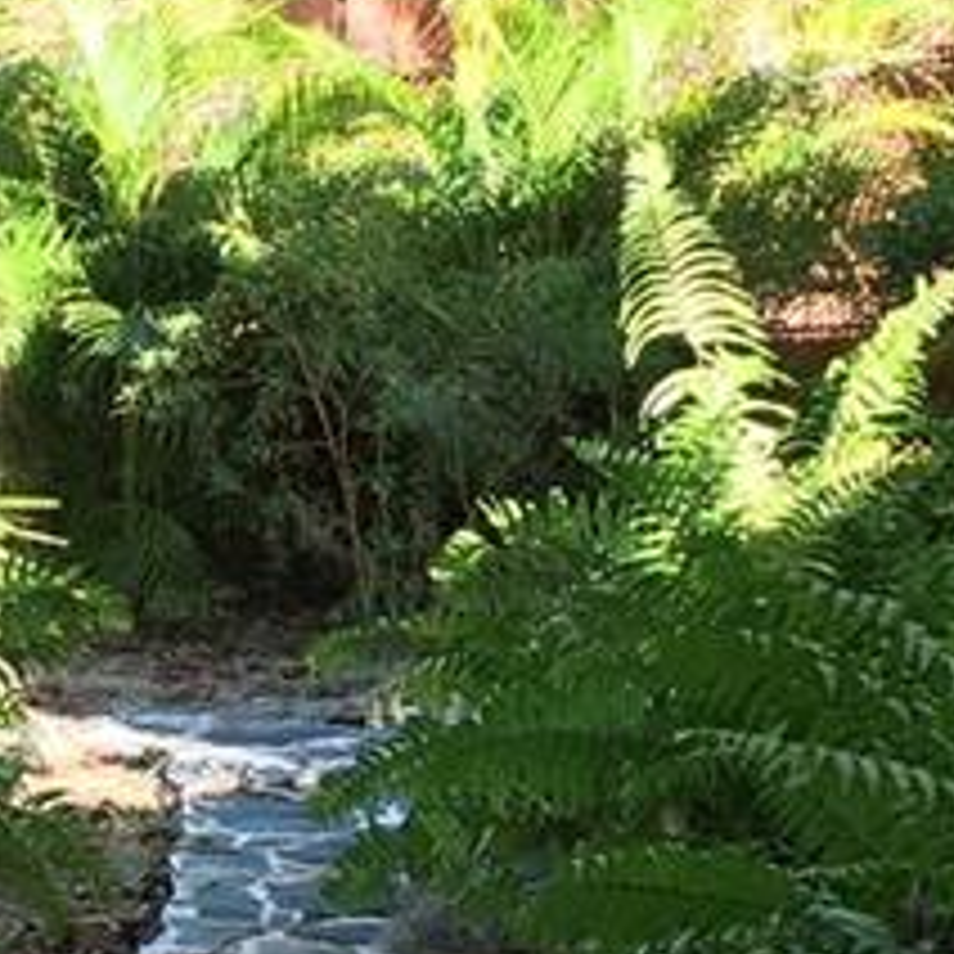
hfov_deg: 11.9
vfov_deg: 12.0
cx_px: 4
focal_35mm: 145
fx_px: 4521
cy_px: 832
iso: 32
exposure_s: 1/120
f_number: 2.2
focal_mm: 4.15
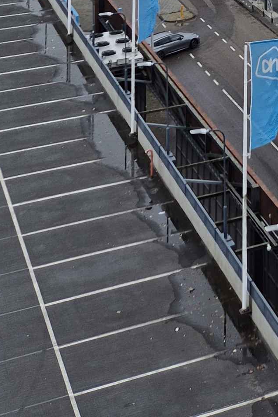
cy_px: -344
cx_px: 452
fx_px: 1169
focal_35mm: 101
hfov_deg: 12.7
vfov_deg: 16.7
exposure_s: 1/792
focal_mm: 5.4
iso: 25
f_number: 1.8
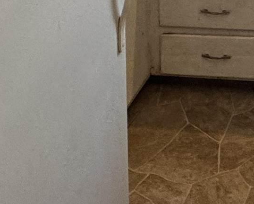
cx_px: 300
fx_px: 587
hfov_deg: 22.6
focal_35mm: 78
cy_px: -227
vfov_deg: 15.1
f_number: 2.2
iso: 200
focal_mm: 2.22
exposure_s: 1/60
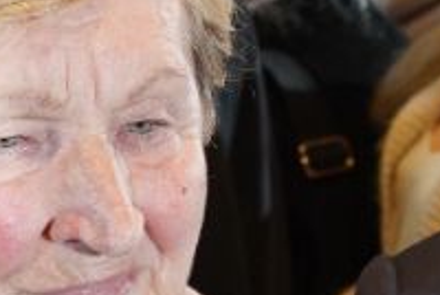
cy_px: 384
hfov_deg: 9.0
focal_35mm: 227
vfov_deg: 6.0
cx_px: 383
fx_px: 2779
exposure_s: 1/100
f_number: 5.6
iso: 1250
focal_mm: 35
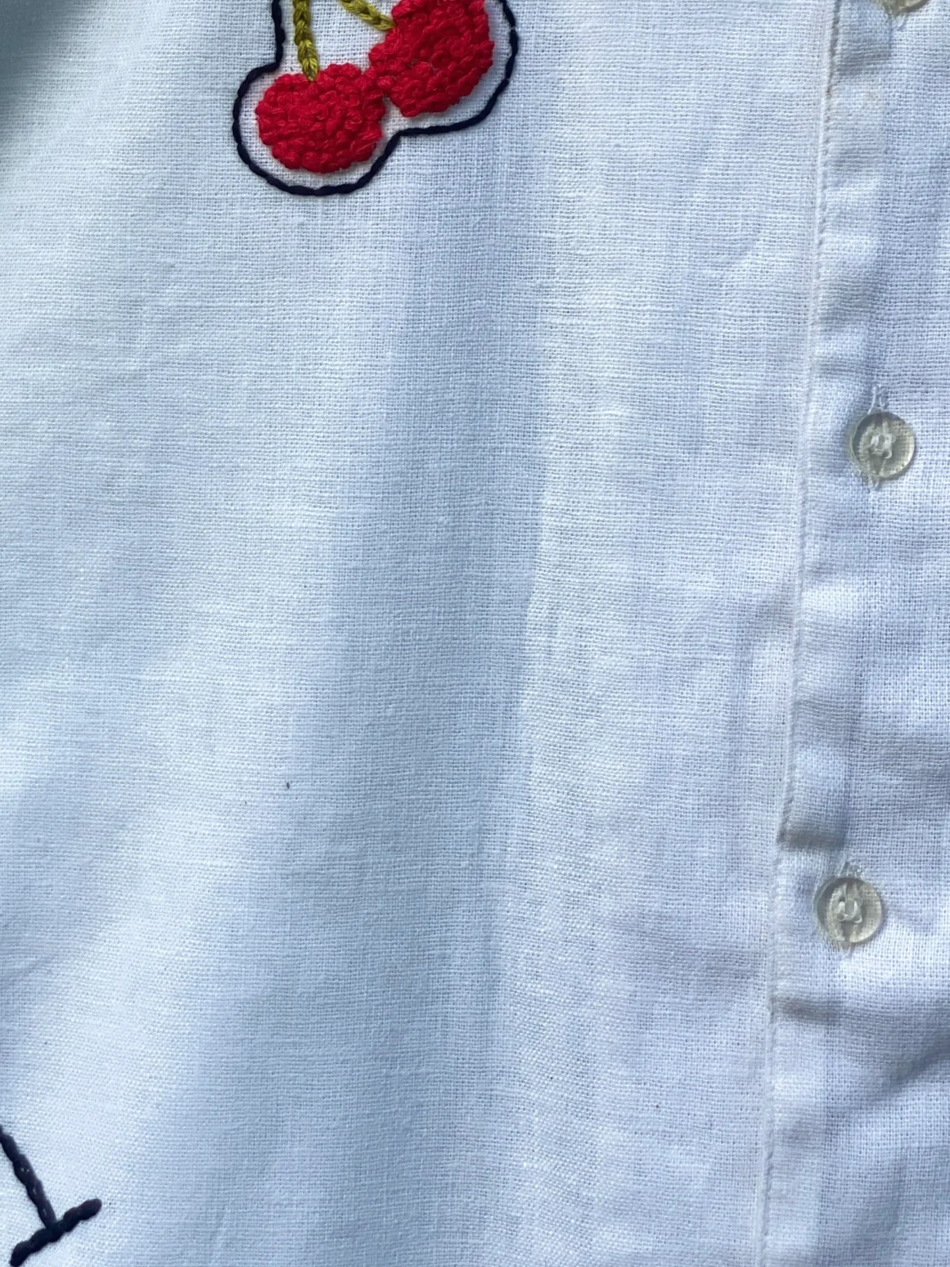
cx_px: 262
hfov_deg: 17.1
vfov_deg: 22.5
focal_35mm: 86
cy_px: 258
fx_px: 3147
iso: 20
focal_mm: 6
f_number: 2
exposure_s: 1/128
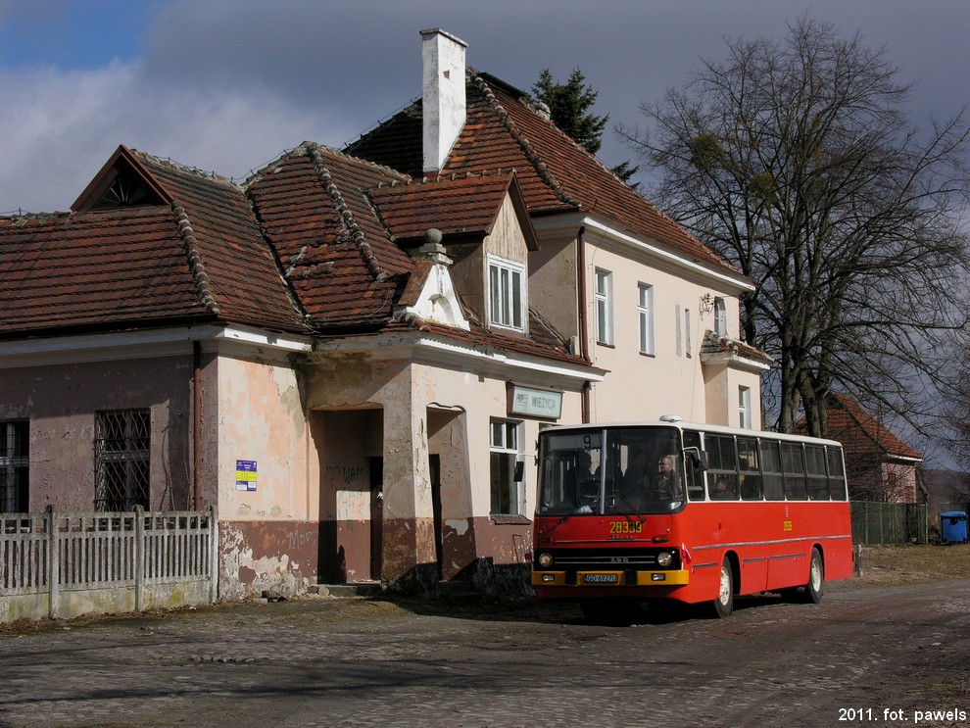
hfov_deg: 30.3
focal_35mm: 64
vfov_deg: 22.9
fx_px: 1794
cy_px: 364
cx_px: 485
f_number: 5
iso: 100
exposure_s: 1/836
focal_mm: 16.4
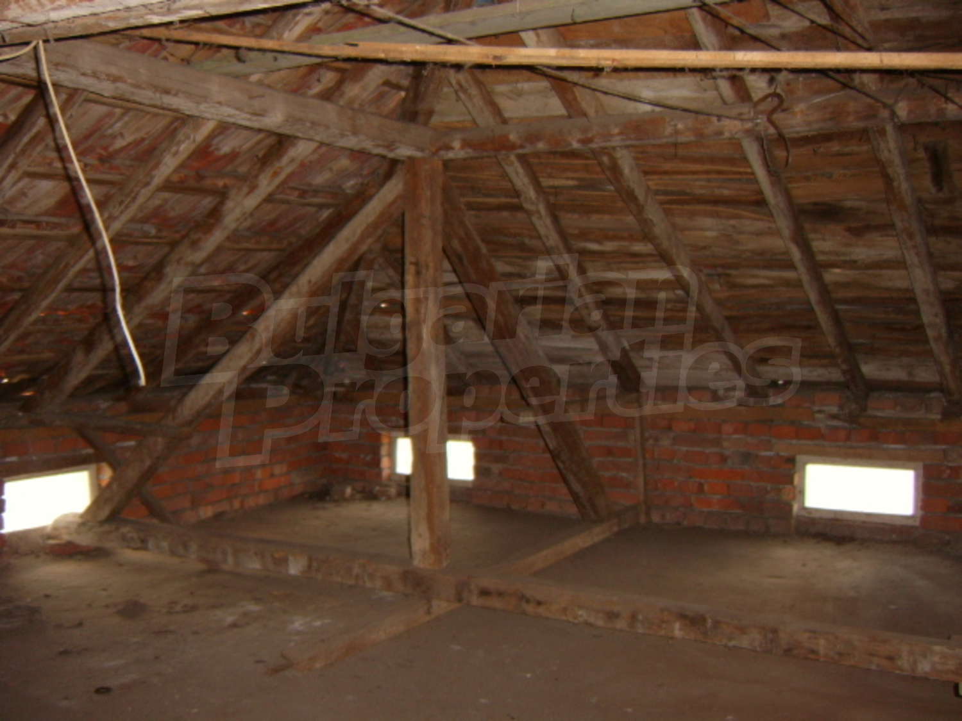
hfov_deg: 58.4
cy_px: 360
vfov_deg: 45.4
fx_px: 862
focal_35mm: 31
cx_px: 481
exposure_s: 1/30
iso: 141
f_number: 2.7
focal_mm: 8.13
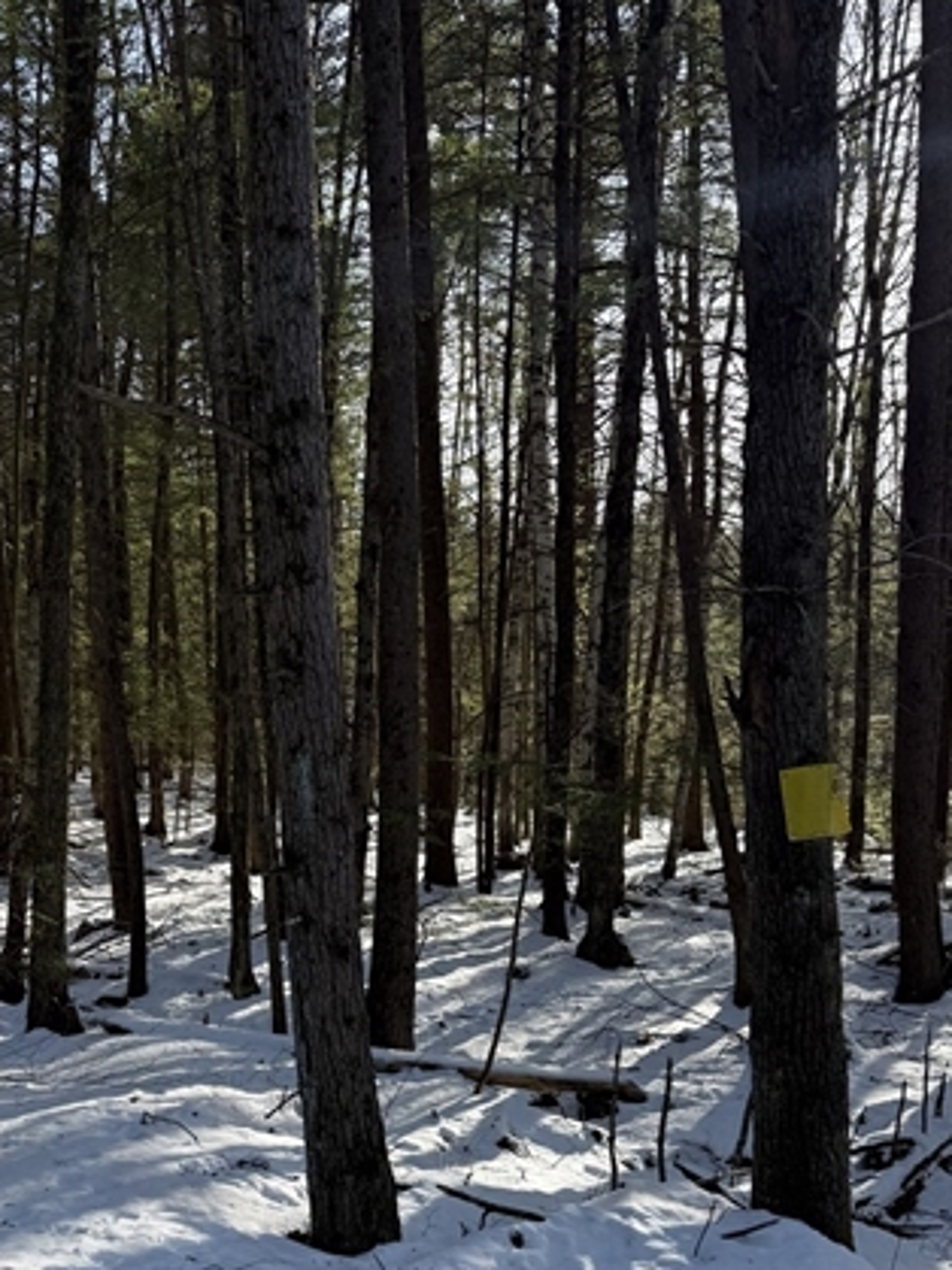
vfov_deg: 41.1
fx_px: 1614
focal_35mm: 44
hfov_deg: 32.3
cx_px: 246
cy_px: 1024
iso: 80
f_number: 1.78
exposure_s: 1/1385
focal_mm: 6.76
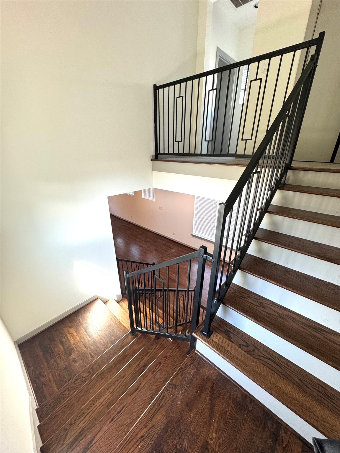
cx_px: 170
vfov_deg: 102.1
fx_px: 183
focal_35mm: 14
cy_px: 226
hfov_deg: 85.7
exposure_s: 1/120
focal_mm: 2.22
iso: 160
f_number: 2.2
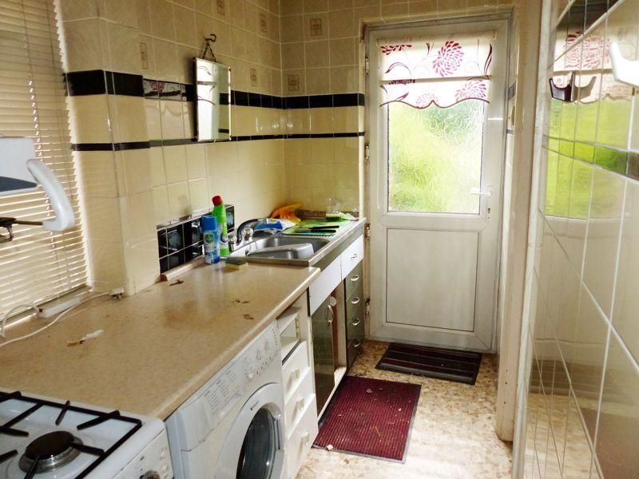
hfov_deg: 69.4
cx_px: 320
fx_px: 461
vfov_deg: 54.9
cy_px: 240
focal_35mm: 25
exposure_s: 1/200
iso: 400
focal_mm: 4.5
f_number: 2.8
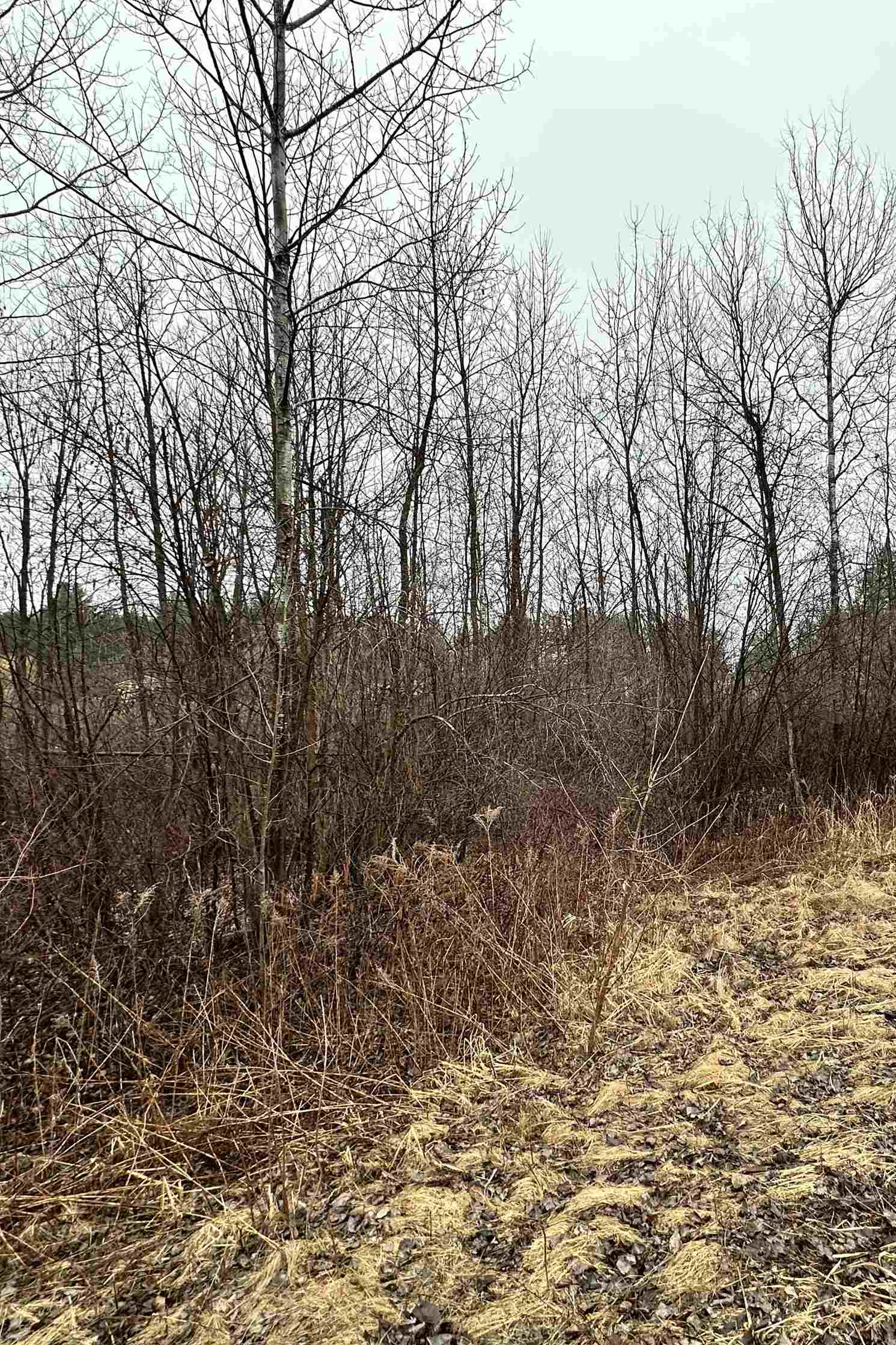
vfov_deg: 84.0
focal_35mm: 20
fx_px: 747
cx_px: 615
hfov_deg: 60.1
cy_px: 691
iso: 40
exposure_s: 1/215
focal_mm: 2.22
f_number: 2.2
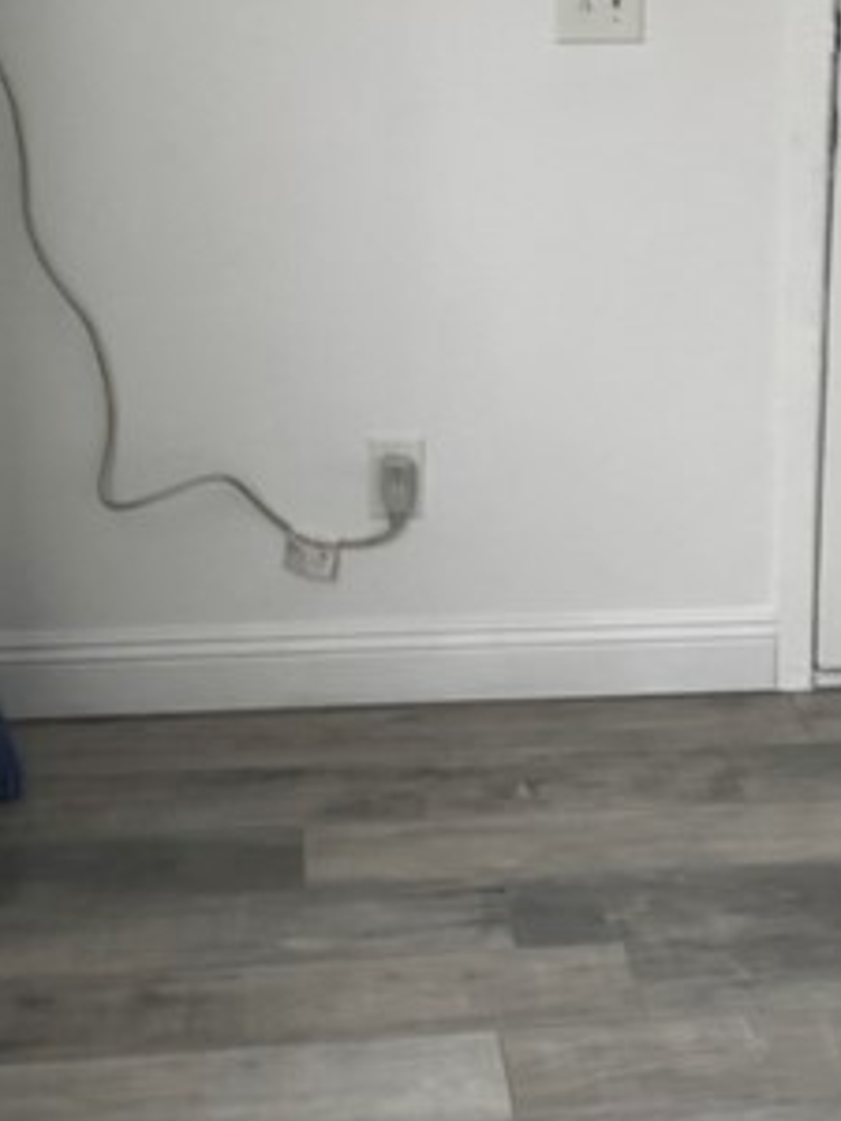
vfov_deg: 23.8
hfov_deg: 17.9
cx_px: 654
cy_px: 441
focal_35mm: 82
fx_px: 2656
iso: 200
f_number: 1.78
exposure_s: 1/60
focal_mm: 6.76
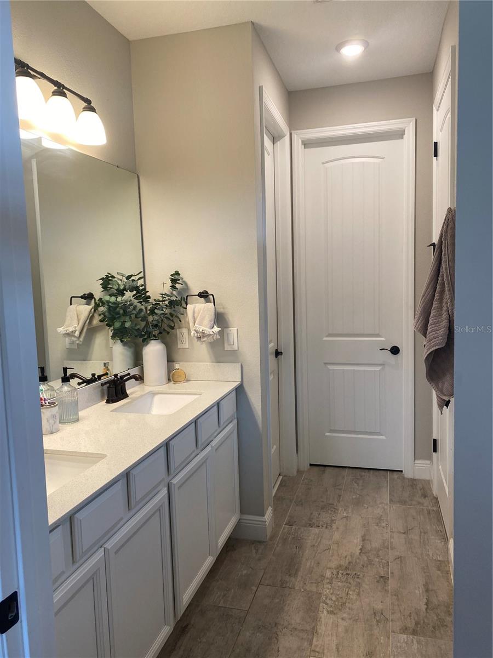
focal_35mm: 26
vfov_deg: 67.3
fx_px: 494
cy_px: 329
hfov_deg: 53.1
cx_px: 246
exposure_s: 1/120
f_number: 1.8
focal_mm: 4.25
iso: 64
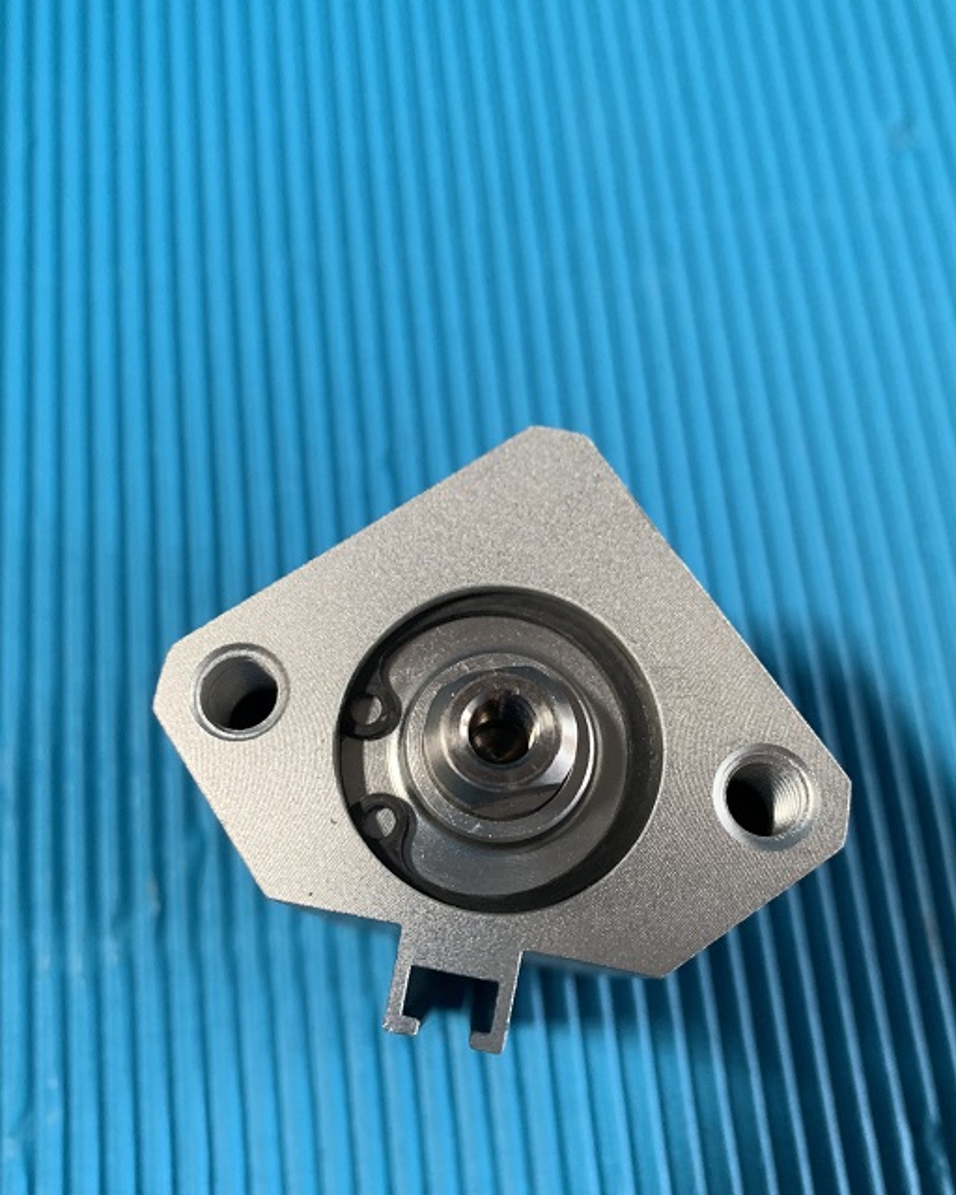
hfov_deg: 45.8
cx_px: 473
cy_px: 600
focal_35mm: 32
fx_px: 1132
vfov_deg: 55.7
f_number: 1.8
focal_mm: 4.25
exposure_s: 1/60
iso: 250
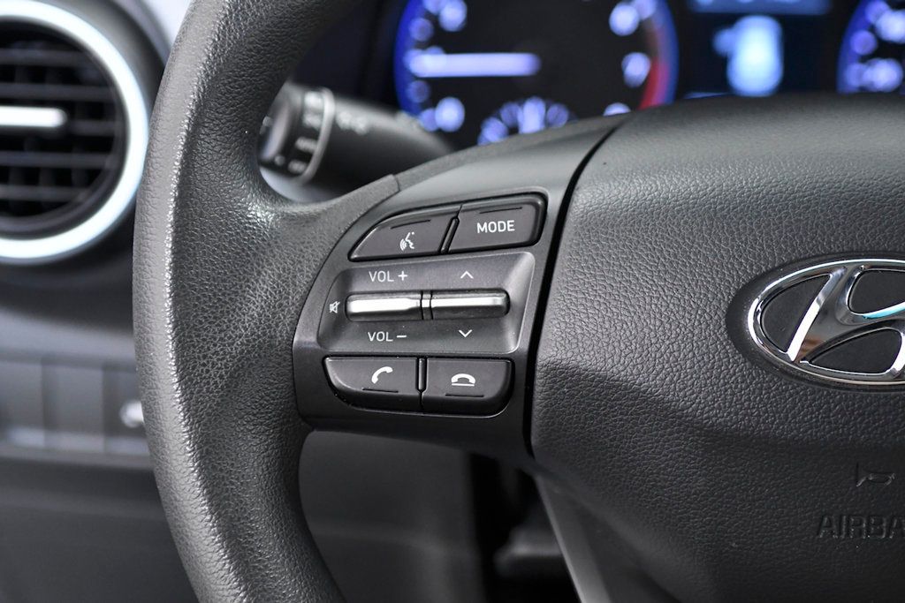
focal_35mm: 72
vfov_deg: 18.9
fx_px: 1810
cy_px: 302
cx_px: 452
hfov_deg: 28.1
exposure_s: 1/400
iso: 2500
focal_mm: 48
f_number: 3.5
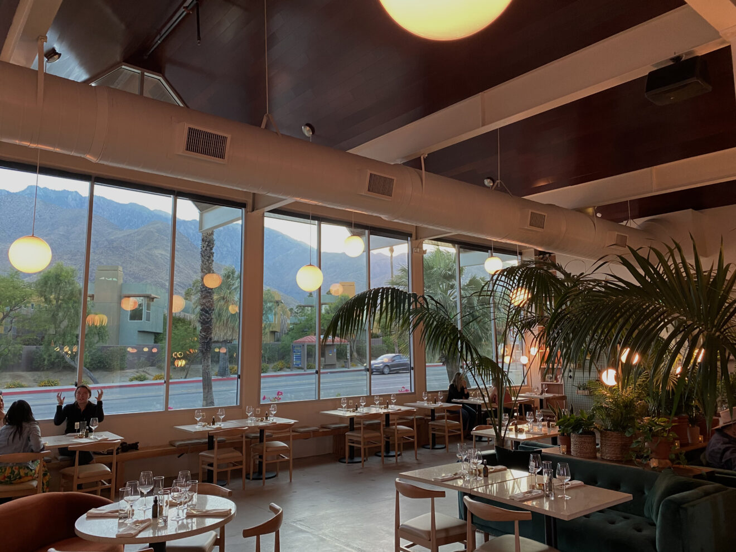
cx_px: 368
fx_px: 553
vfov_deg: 53.1
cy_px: 276
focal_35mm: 26
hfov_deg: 67.3
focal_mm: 4.25
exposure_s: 1/60
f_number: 1.8
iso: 160
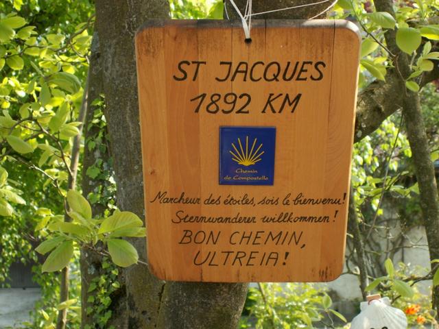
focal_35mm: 80
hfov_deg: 24.4
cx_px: 220
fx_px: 1015
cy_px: 164
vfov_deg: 18.4
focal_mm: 13.4
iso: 50
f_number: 3.5
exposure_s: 1/100
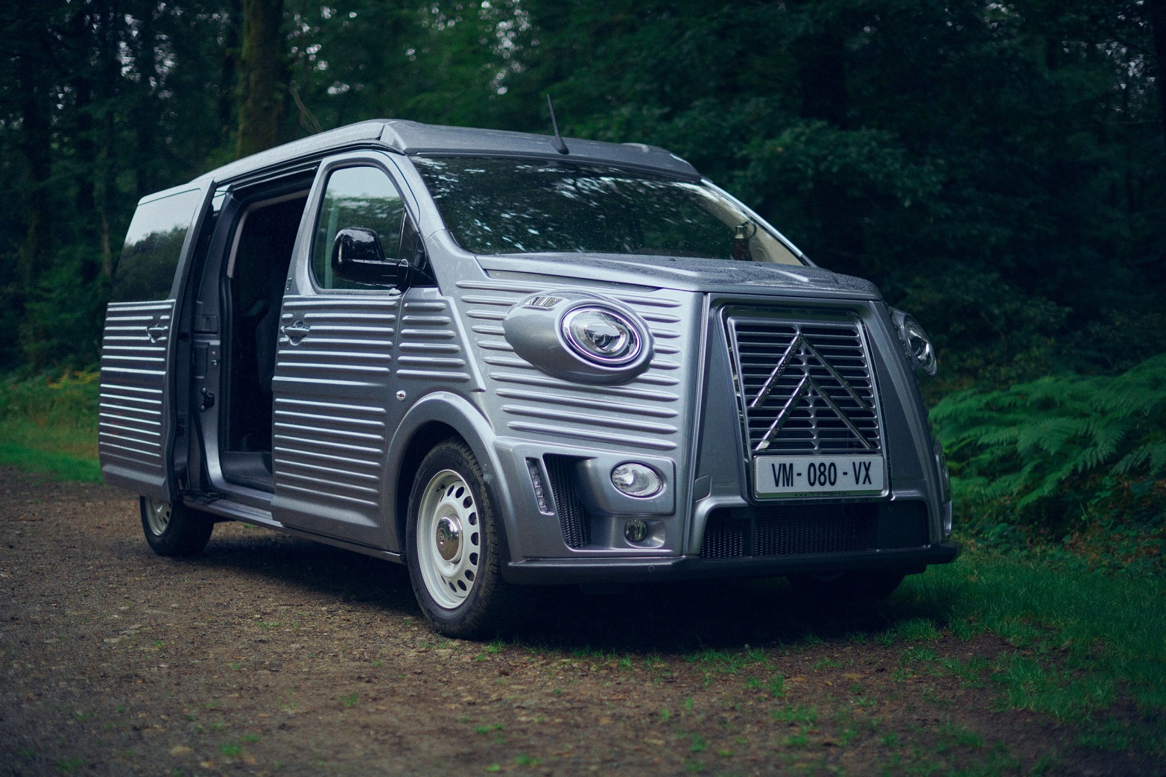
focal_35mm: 50
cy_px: 388
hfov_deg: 39.6
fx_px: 1619
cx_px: 583
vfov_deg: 27.0
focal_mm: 50
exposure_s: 1/400
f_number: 1.8
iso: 320
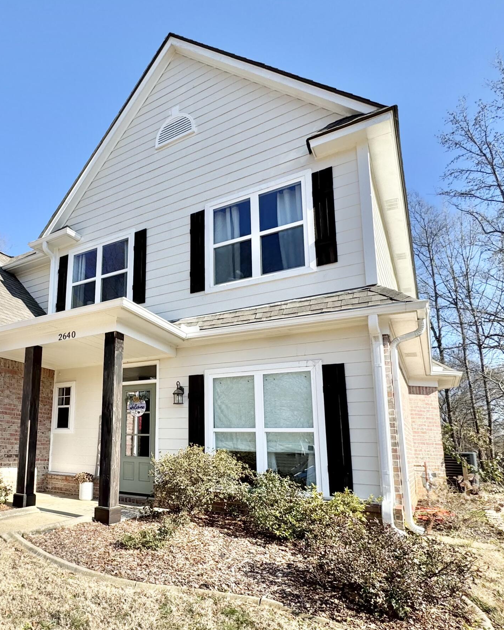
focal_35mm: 23
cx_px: 115
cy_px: 373
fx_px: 429
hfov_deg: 57.2
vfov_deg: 71.9
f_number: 2.2
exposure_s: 1/1277
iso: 50
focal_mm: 2.22
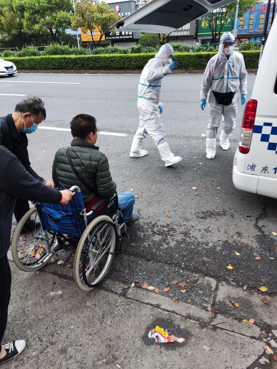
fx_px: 267
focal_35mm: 25
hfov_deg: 54.9
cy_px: 184
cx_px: 138
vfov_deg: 69.4
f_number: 1.79
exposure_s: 1/50
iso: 60
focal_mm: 4.71
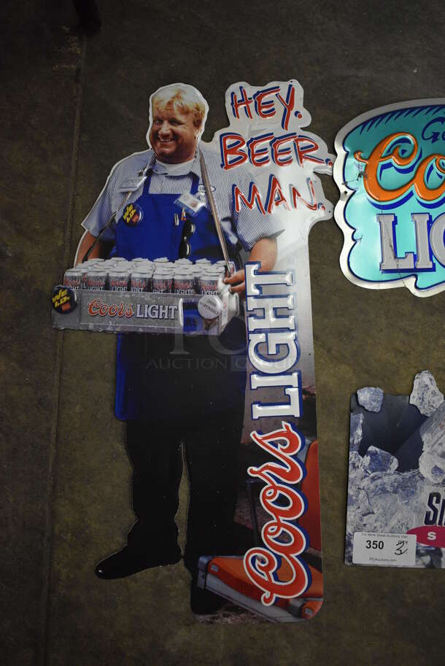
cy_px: 333
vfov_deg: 61.9
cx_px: 222
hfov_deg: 43.7
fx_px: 555
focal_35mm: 30
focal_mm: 20
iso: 2200
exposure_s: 1/125
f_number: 3.8
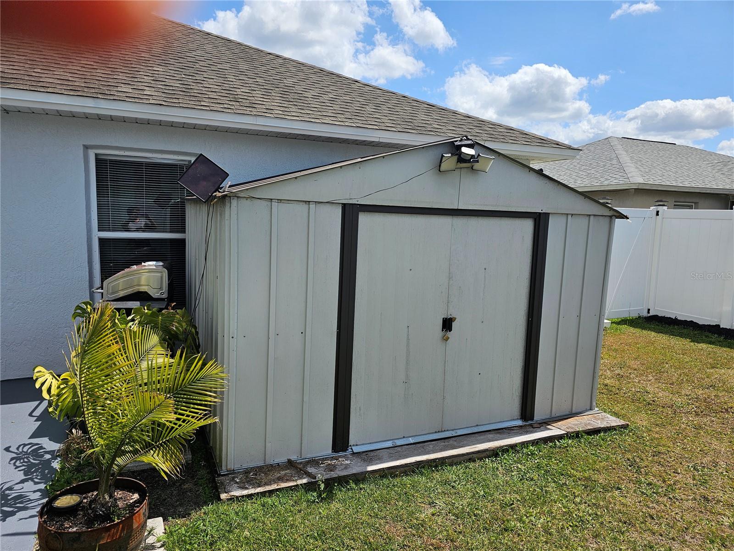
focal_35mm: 23
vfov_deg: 58.9
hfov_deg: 73.9
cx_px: 367
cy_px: 276
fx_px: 488
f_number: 1.7
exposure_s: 1/900
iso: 10
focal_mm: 6.3
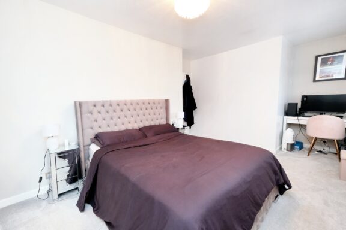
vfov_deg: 77.3
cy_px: 115
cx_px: 173
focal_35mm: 15
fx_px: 144
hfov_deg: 100.4
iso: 4000
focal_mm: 10
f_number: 5.6
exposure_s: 1/38
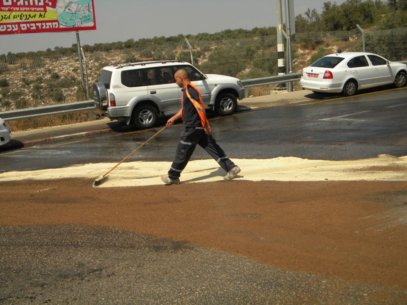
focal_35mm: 41
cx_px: 204
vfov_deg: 35.1
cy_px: 152
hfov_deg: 45.8
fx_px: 482
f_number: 7.6
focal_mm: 7.3
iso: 80
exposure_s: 1/400
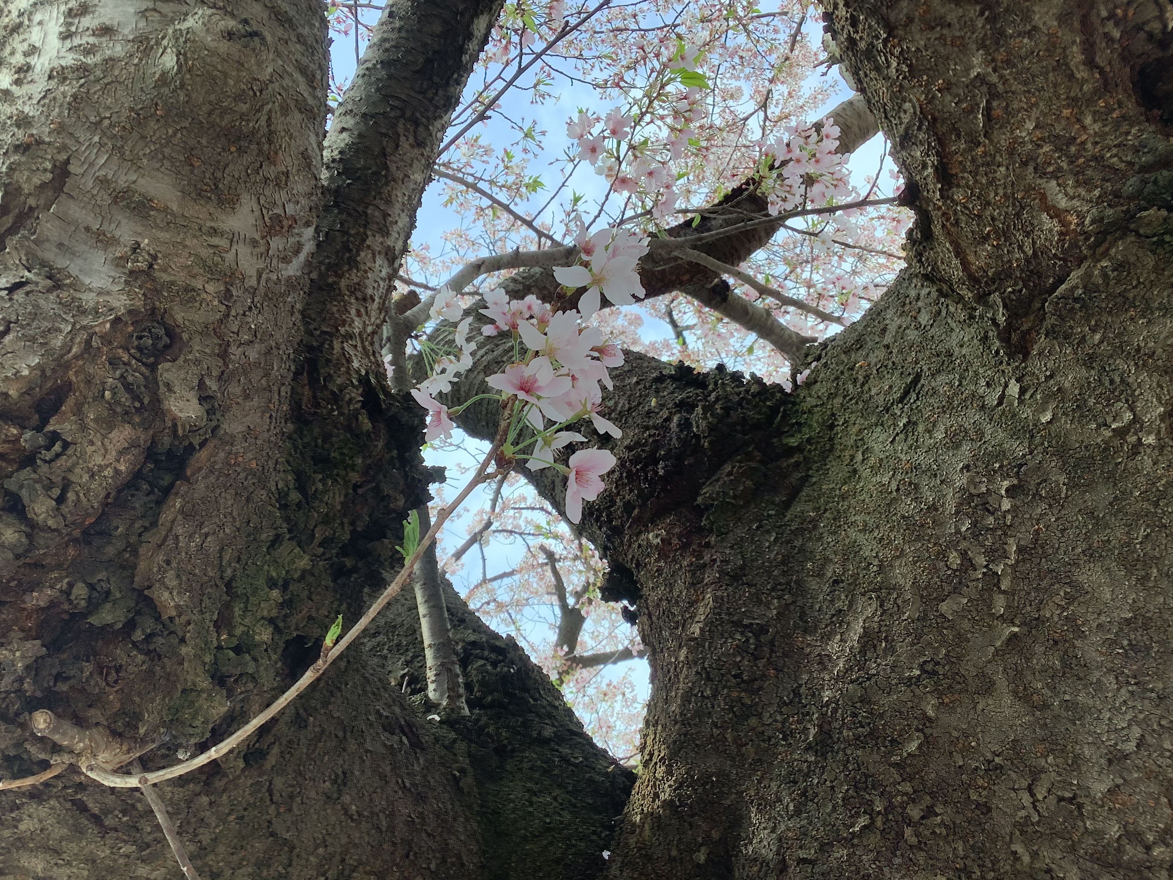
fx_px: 1084
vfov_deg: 44.2
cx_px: 571
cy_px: 439
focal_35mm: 32
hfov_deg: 56.8
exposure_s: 1/251
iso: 25
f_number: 2.4
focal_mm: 3.3
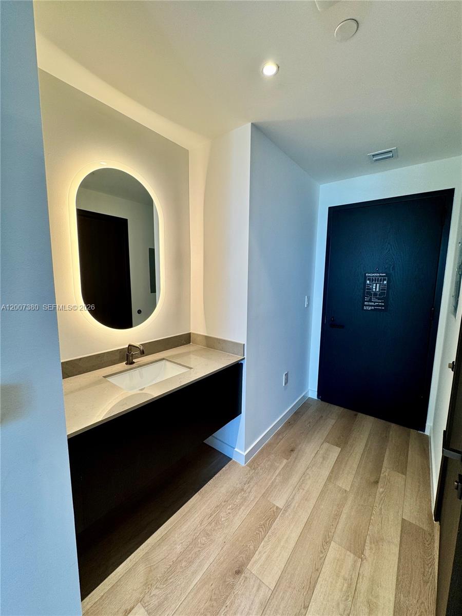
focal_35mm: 14
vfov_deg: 102.1
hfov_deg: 85.7
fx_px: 249
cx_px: 231
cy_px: 308
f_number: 2.2
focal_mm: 2.22
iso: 80
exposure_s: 1/120
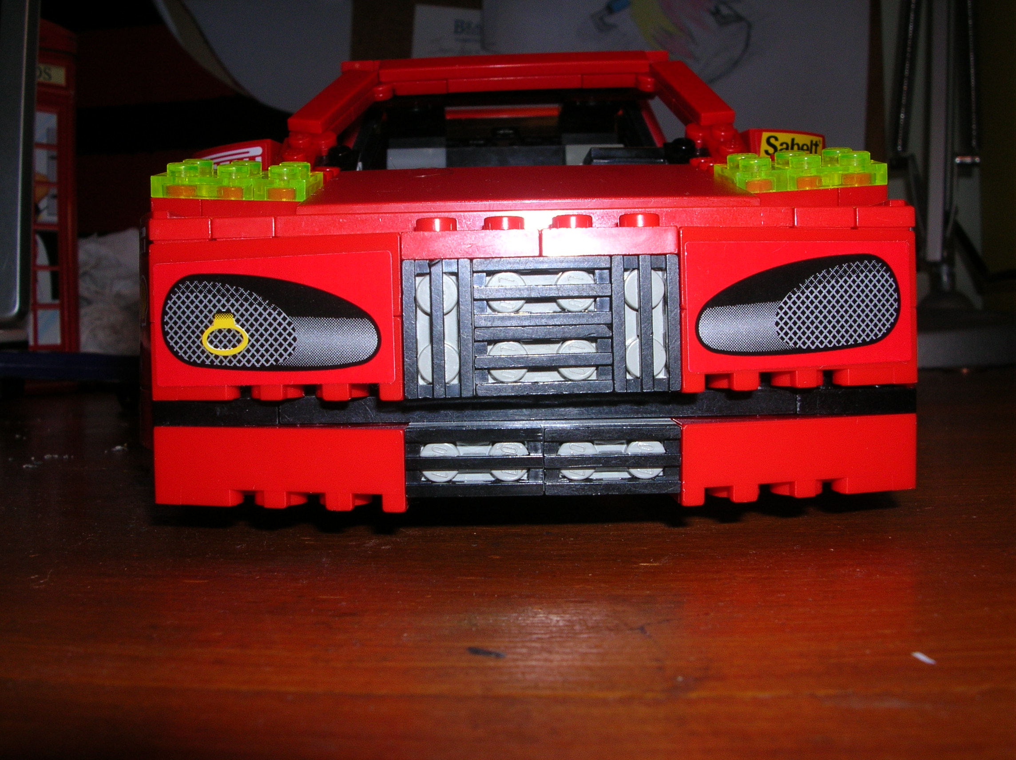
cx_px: 508
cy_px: 380
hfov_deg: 52.7
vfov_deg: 40.6
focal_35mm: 35
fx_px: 1026
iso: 50
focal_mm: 5.8
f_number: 5.6
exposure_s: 1/60.1
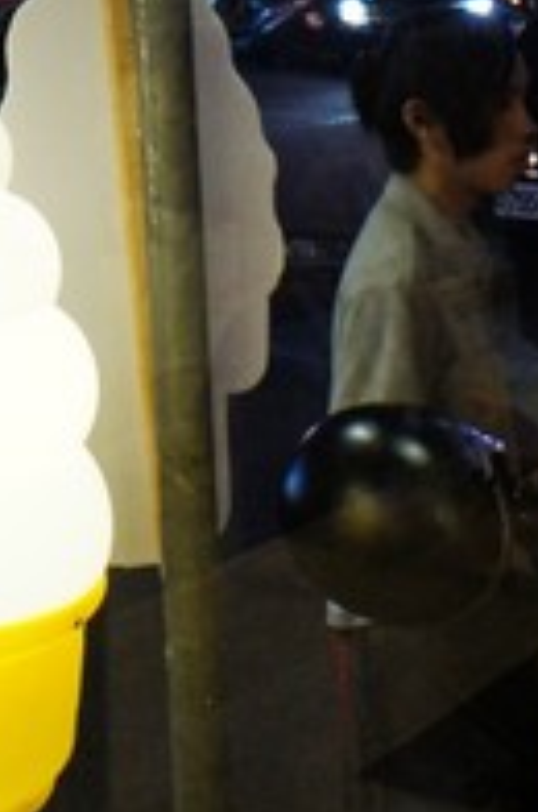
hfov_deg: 16.0
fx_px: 1867
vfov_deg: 22.6
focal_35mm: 83
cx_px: -37
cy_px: -155
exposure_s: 1/20
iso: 1600
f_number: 8
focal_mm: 18
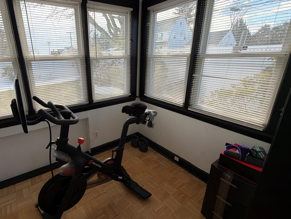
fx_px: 151
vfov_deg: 71.6
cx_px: 110
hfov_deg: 86.1
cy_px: 106
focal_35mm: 18
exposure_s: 1/269
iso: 50
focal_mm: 2.22
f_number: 2.2
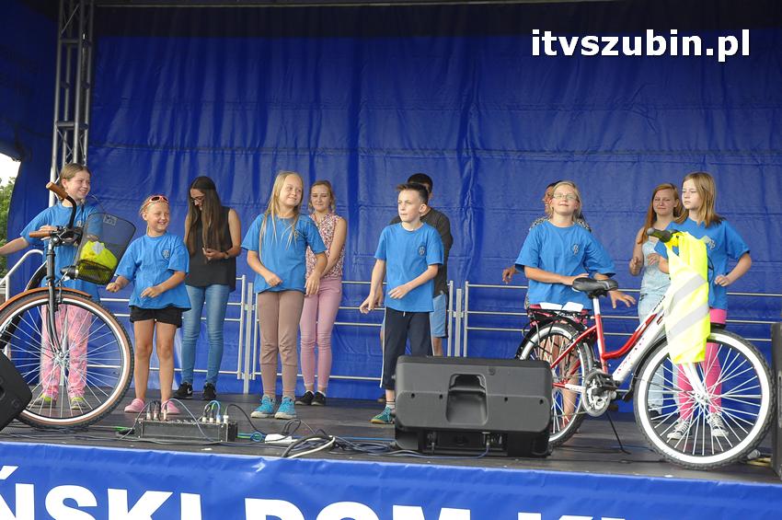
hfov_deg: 33.4
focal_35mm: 60
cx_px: 391
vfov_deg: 22.6
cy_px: 260
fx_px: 1302
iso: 400
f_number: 6.3
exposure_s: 1/250
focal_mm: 40
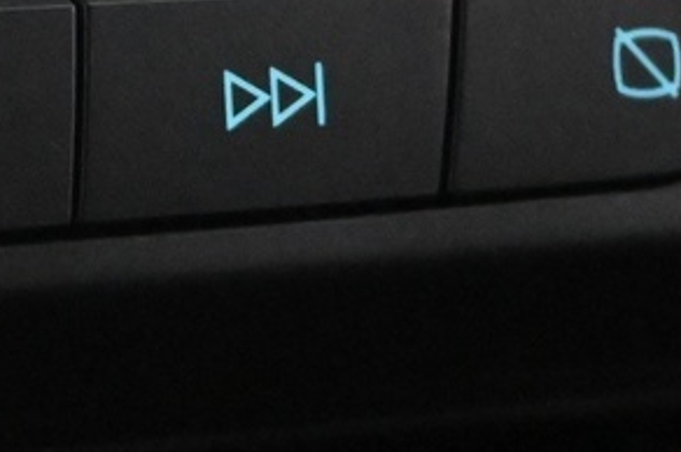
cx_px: -378
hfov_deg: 6.8
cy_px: 135
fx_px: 5669
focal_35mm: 300
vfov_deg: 4.6
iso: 8000
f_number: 5.3
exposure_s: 1/60
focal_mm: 36
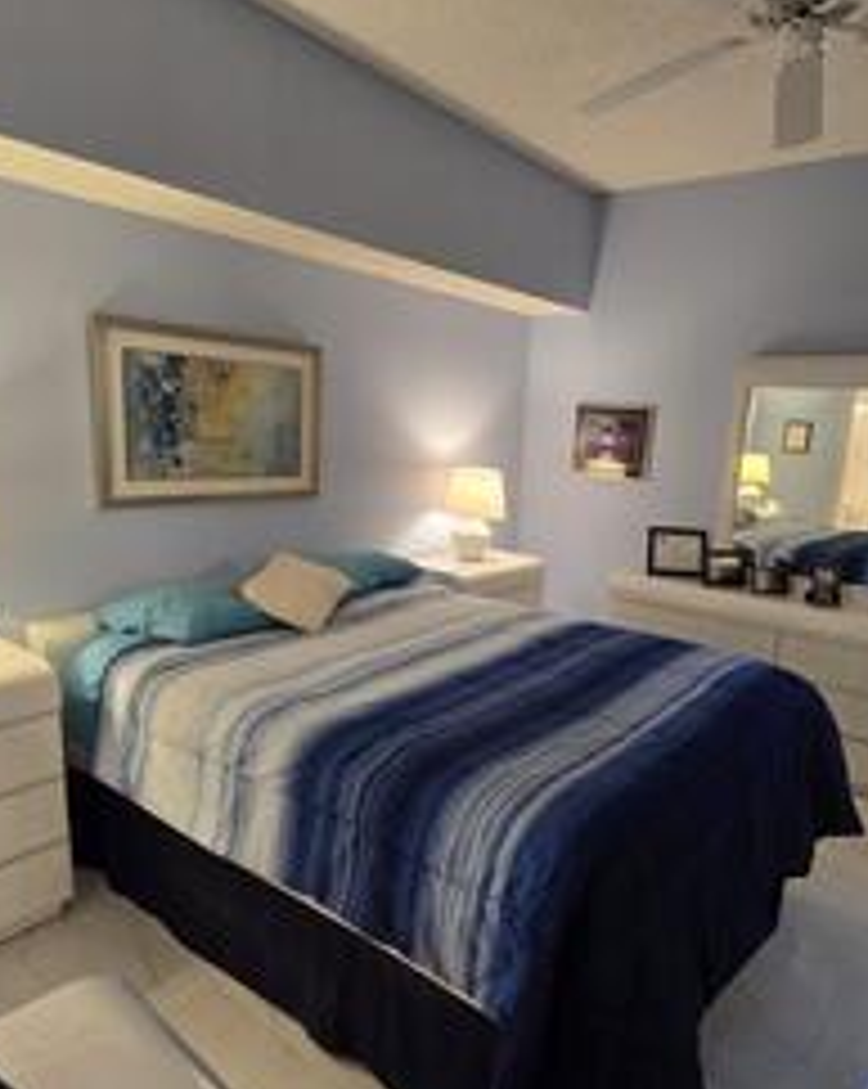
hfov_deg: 65.3
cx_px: 481
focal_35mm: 21
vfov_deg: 77.5
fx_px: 676
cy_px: 594
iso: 250
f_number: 2.2
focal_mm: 2.2
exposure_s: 1/60
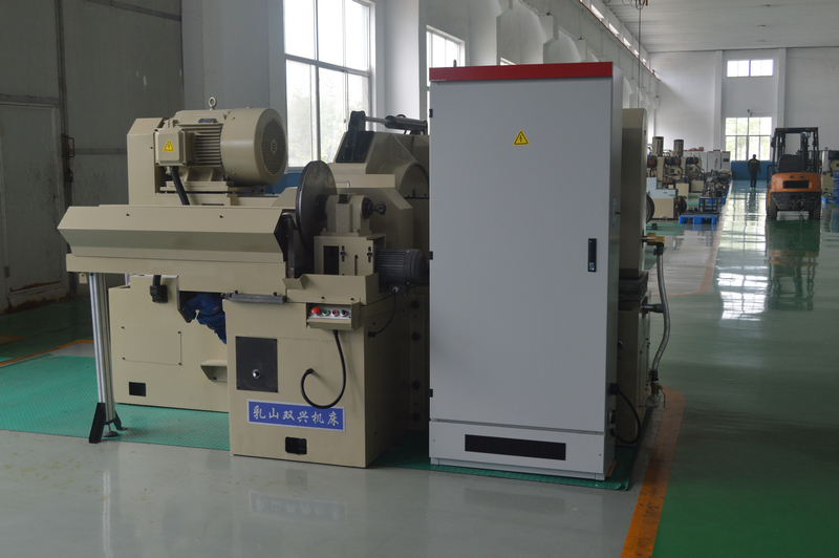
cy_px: 279
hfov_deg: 49.6
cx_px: 420
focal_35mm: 39
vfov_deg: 34.2
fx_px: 908
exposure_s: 1/125
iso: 400
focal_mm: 26
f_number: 5.6
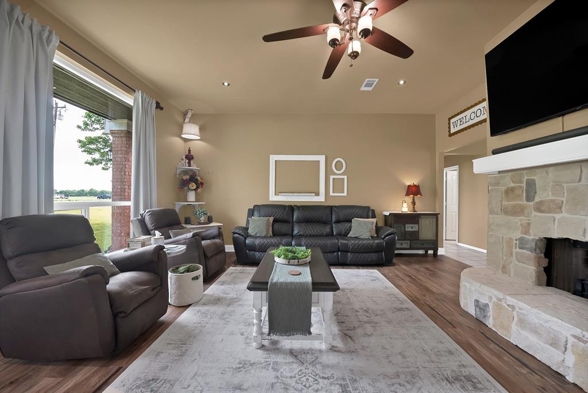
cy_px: 196
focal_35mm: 12
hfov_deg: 112.6
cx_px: 294
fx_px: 196
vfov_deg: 90.1
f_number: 9
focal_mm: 12
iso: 640
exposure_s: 1/6
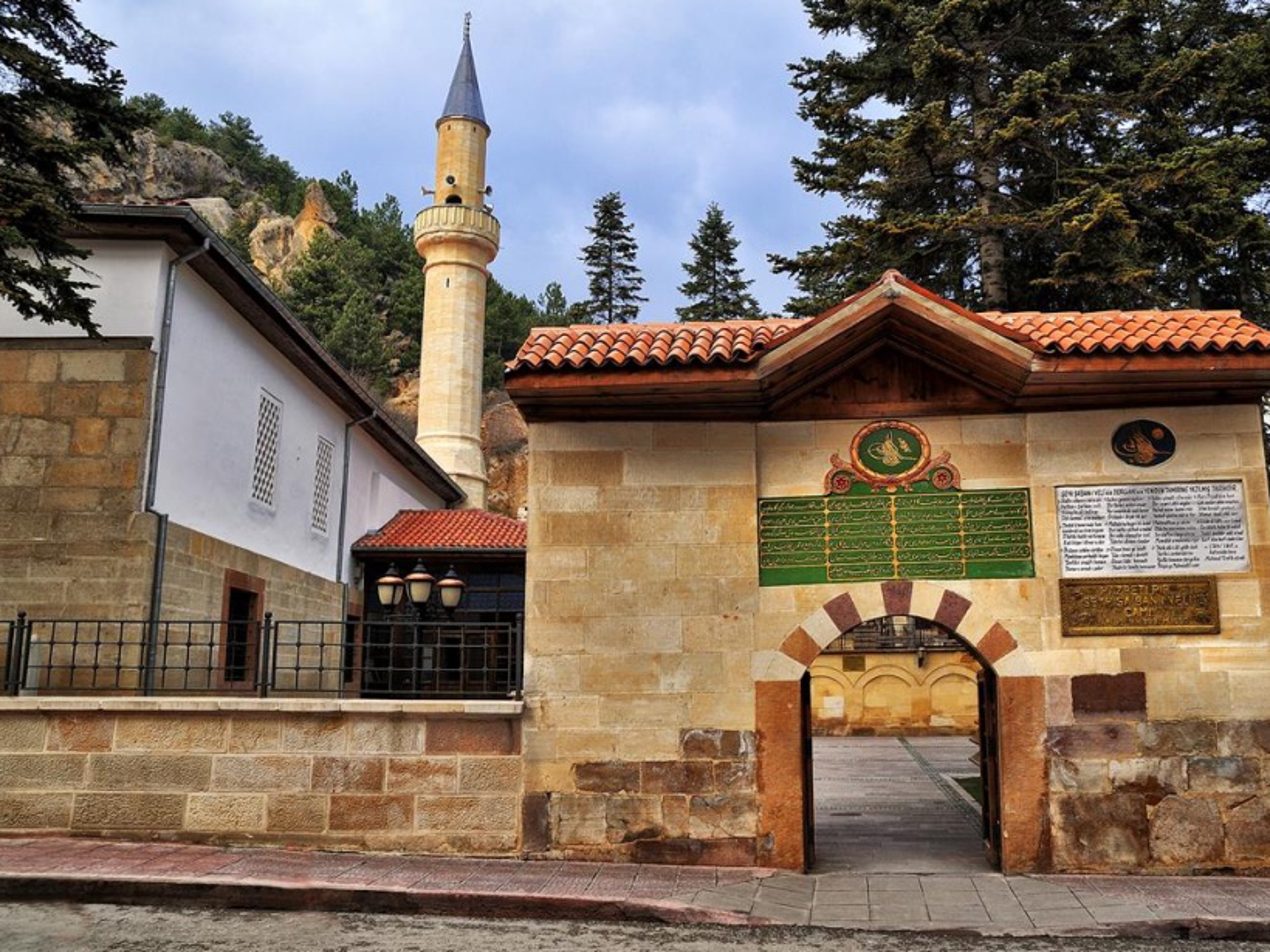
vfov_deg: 51.4
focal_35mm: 27
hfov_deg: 65.1
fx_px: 991
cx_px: 719
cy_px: 480
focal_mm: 24
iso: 400
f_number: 7.1
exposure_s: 1/60
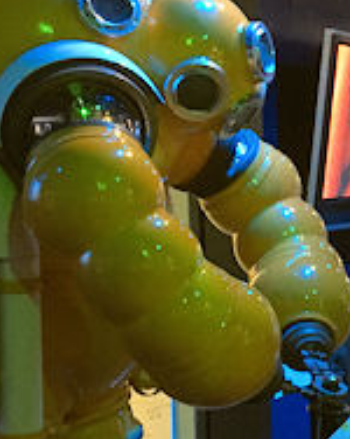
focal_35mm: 92
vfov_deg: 20.8
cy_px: 269
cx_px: 602
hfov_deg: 14.8
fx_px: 1193
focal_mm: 4.15
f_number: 2.2
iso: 200
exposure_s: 1/15
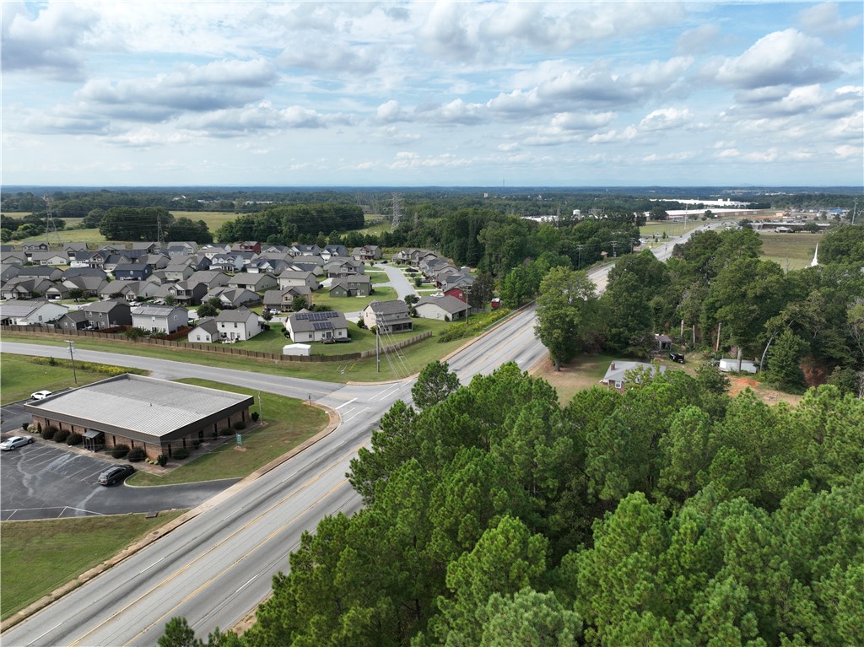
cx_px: 432
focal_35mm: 24
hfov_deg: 71.6
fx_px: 599
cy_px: 324
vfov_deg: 56.8
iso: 110
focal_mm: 12.29
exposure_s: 1/200
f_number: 2.8
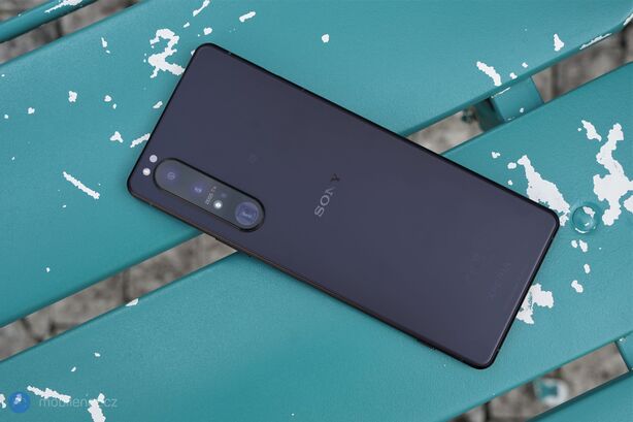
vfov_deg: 30.5
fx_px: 773
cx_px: 316
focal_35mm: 44
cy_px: 211
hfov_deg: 44.5
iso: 160
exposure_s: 1/160
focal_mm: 44
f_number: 6.3
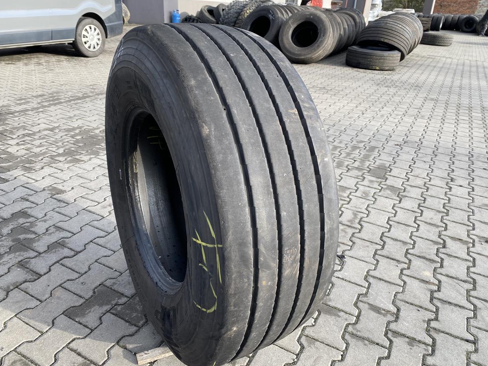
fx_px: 381
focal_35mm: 27
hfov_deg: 65.3
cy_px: 188
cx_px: 242
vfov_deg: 51.3
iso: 32
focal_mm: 4.25
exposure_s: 1/248
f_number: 1.8
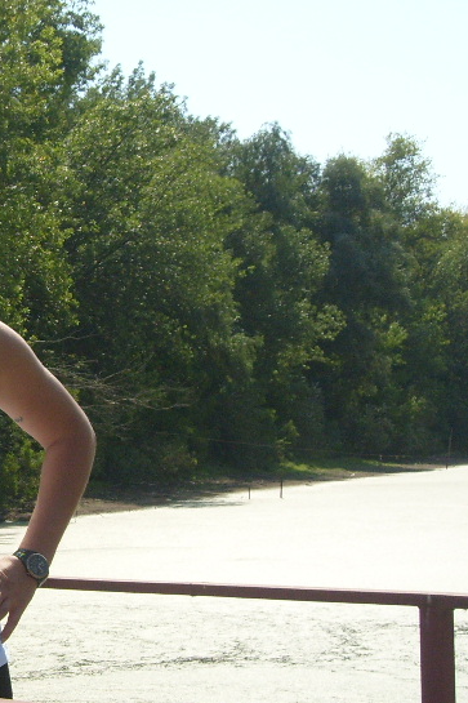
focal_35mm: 84
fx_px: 1639
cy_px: 392
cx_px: -111
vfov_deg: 24.2
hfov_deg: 15.6
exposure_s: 1/350
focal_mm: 7.2
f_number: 7.7
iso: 80
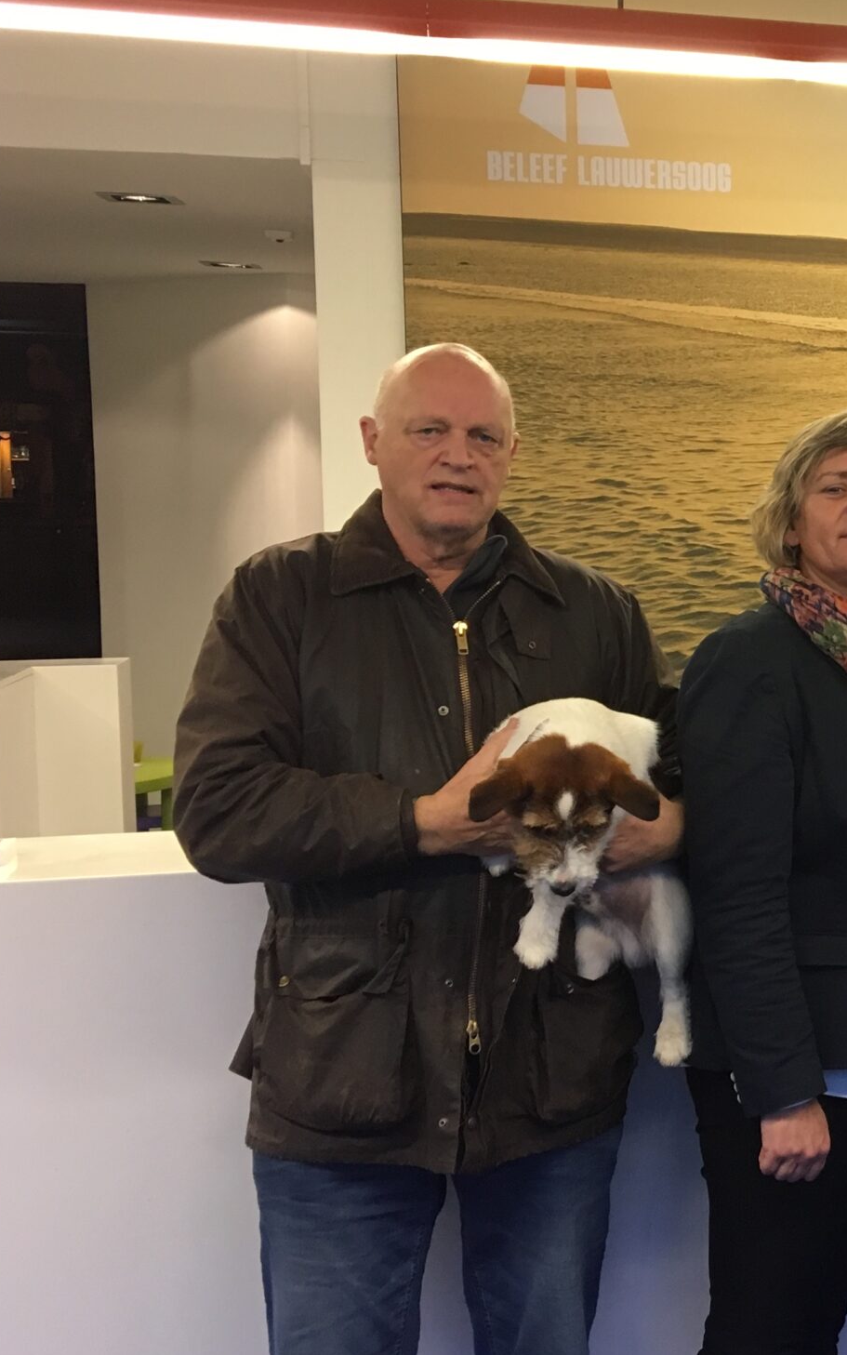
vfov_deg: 37.5
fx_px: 1994
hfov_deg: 21.5
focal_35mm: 54
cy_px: 637
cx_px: 1117
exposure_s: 1/33
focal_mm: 4.15
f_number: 2.2
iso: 125
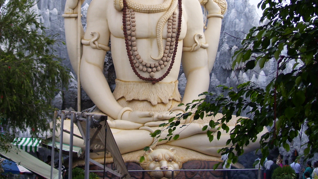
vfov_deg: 14.5
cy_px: 31
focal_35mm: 83
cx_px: 153
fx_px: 700
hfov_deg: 25.6
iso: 80
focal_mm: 9.4
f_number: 3.4
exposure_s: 1/125
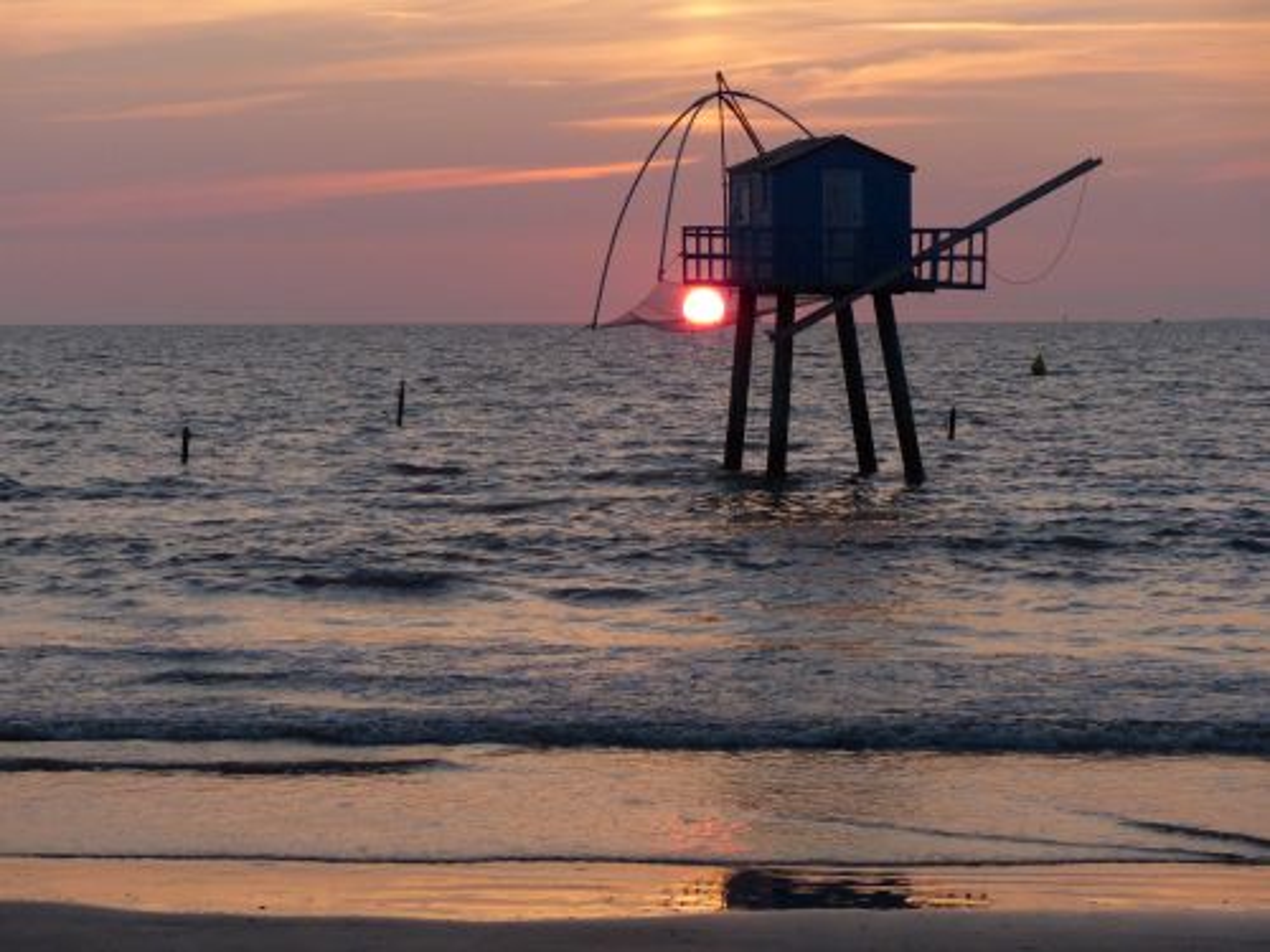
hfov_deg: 17.3
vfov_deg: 13.0
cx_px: 635
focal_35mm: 114
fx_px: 4182
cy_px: 476
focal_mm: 20.5
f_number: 2.8
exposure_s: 1/1600
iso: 400
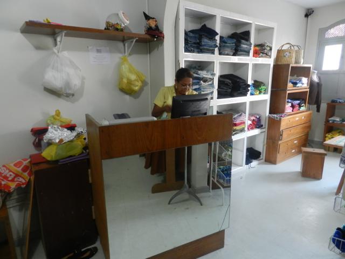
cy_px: 130
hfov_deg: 73.9
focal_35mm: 23
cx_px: 172
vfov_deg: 58.9
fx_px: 229
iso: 400
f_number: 3.4
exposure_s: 1/15
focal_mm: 4
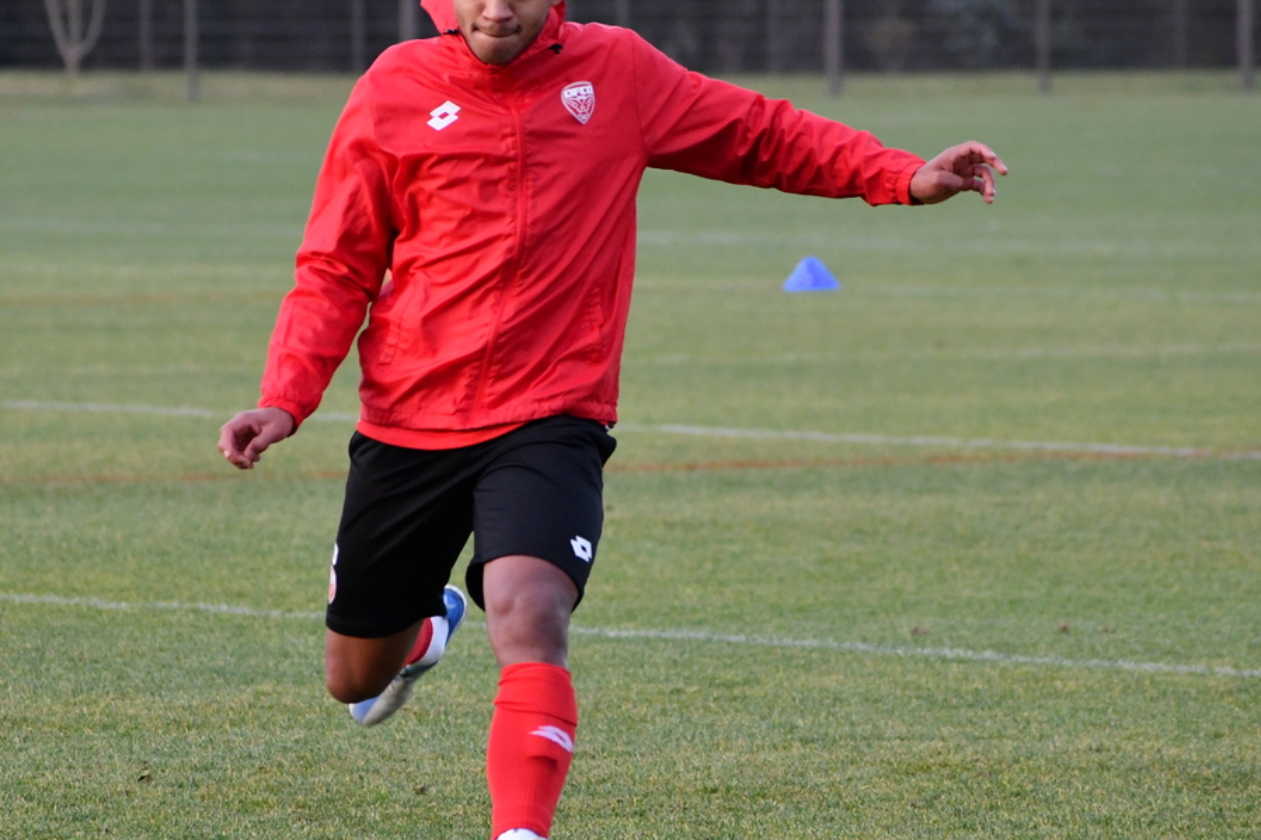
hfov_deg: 4.5
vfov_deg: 3.0
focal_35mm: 454
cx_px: 518
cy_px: 451
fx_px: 15899
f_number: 5
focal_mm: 170
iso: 1600
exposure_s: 1/500
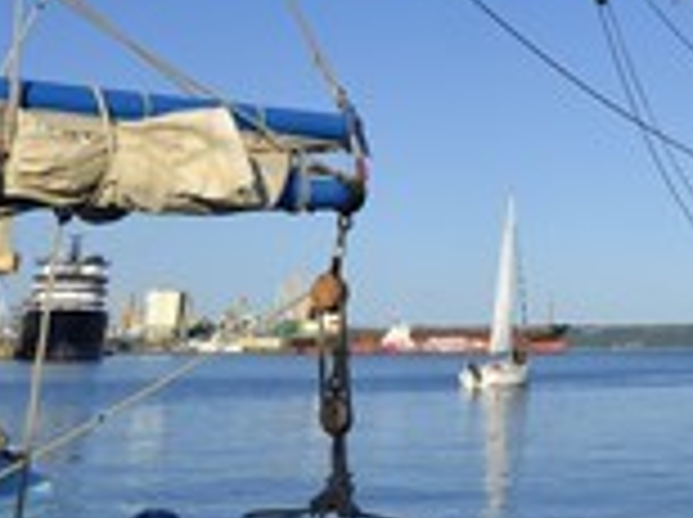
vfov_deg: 21.7
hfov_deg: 27.8
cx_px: 778
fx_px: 1259
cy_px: -86
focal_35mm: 63
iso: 200
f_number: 14
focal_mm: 24
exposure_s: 1/250
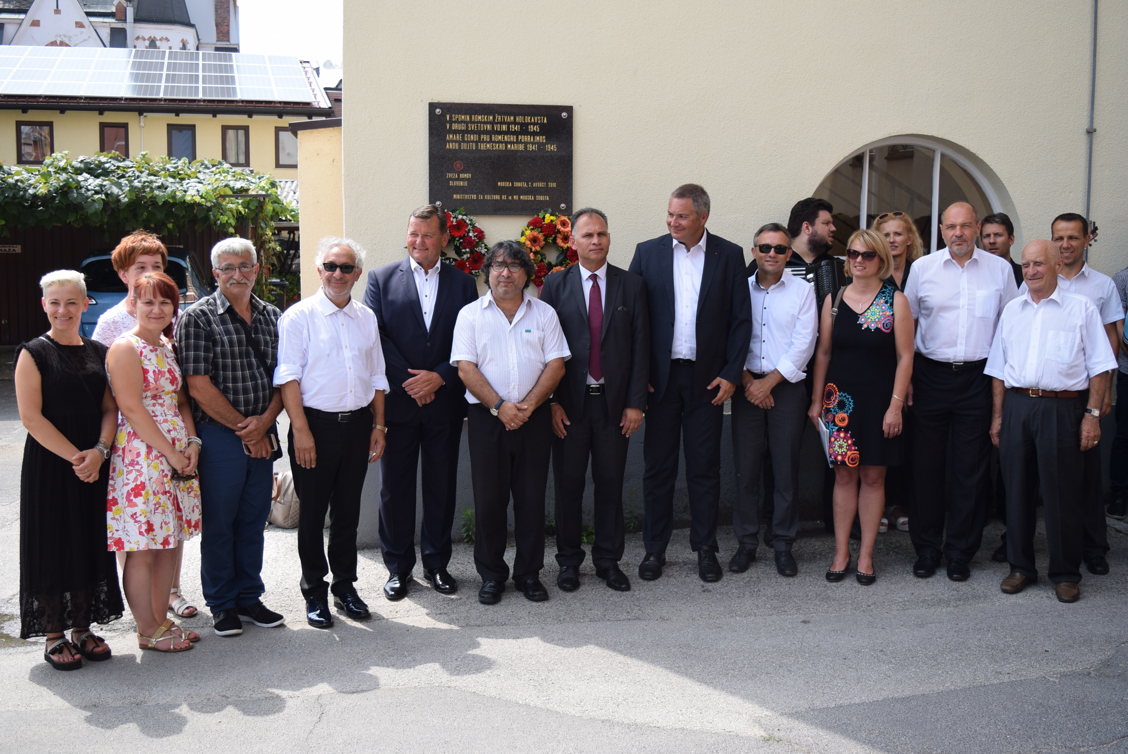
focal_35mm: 37
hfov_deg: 51.8
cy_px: 375
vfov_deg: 36.0
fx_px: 1160
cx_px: 560
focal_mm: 24
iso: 400
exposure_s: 1/1250
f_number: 5
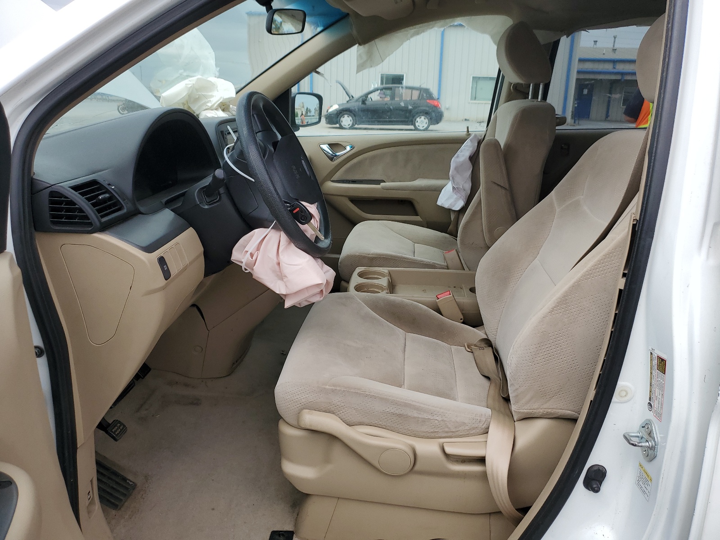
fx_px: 541
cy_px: 270
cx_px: 360
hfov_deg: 67.3
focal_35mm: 26
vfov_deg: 53.1
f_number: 1.5
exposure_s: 1/2000
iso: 50
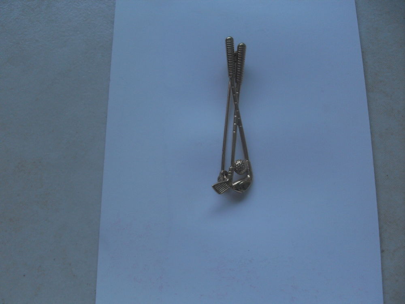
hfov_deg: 50.1
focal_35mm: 37
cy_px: 152
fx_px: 433
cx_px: 202
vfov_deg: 38.7
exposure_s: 1/90
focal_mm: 6.3
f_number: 2.8
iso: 80
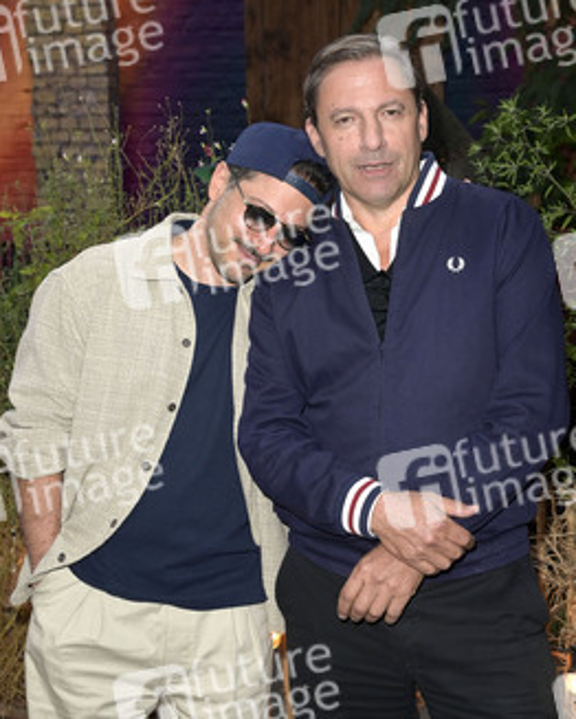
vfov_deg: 30.0
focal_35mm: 63
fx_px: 1341
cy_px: 367
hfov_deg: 24.2
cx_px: 290
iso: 1250
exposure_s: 1/100
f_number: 6.3
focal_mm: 55
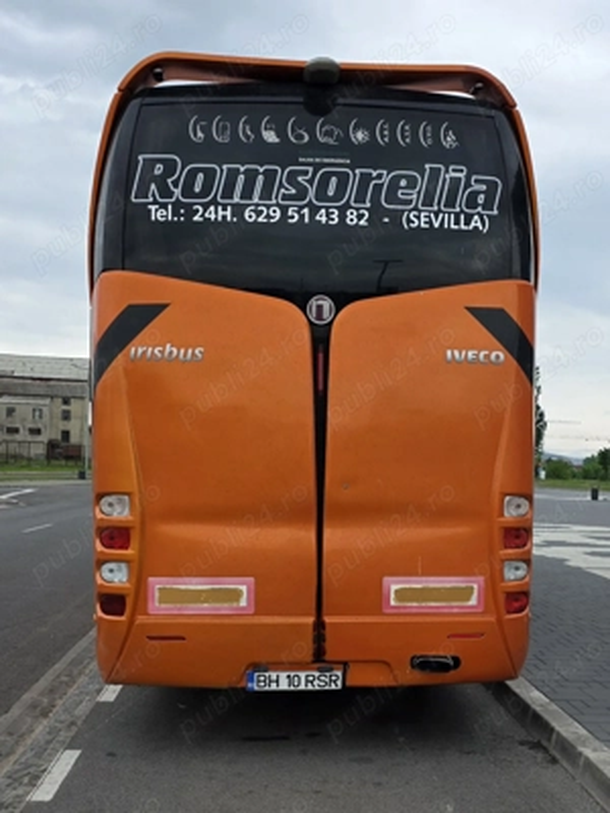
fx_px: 540
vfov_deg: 73.9
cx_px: 305
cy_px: 406
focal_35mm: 23
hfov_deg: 58.9
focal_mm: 6.3
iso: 12
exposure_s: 1/182
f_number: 1.7
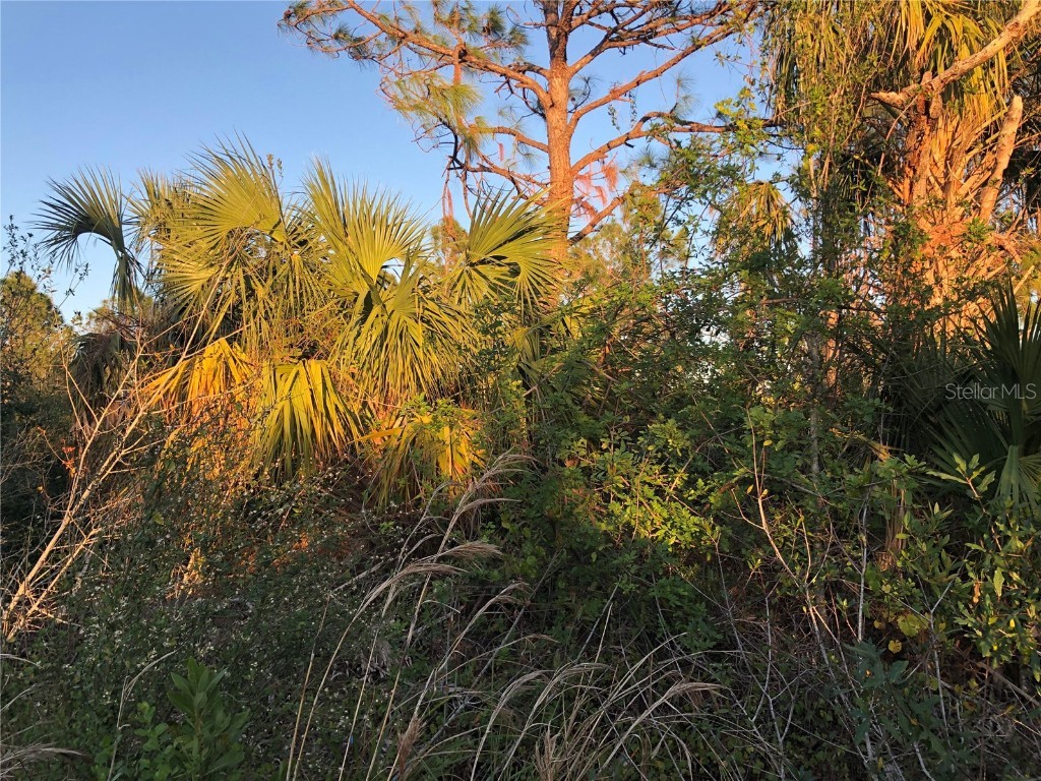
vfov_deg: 49.7
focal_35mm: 28
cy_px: 390
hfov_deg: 63.4
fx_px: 842
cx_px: 520
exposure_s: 1/340
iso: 20
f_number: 1.8
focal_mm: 3.99
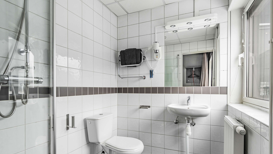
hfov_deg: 89.6
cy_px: 91
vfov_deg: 57.9
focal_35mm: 19
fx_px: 138
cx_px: 137
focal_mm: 12
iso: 100
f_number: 7.1
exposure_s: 1/50
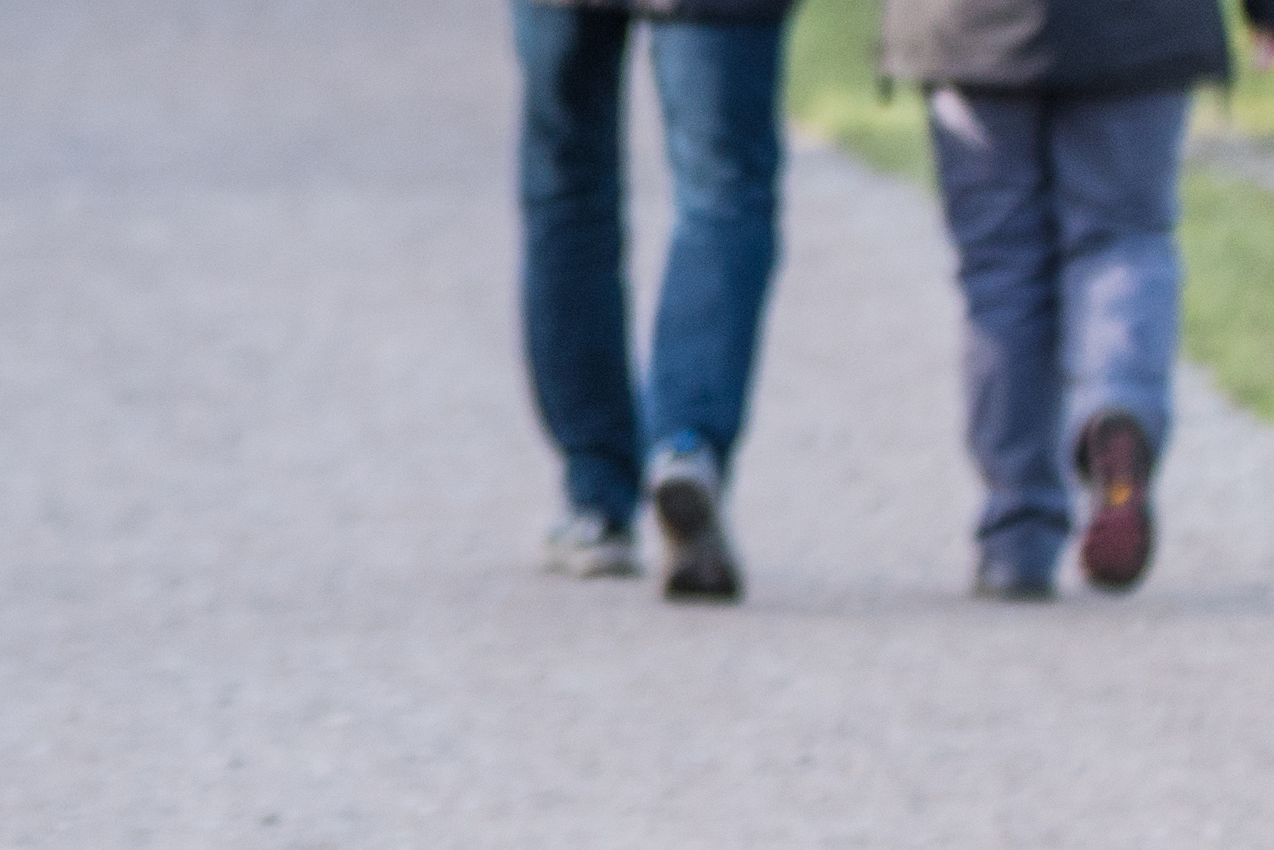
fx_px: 24775
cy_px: -339
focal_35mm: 700
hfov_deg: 2.9
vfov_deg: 2.0
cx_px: -521
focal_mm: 150
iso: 500
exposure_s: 1/250
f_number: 5
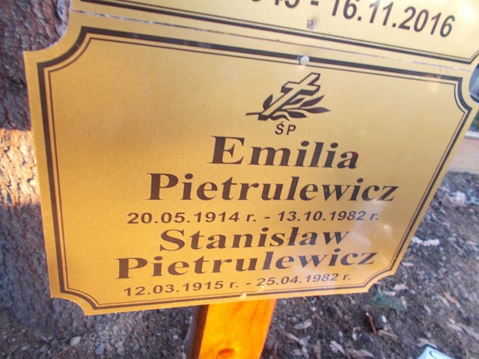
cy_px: 180
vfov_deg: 53.1
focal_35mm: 26
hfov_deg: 67.3
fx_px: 360
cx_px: 240
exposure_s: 1/25
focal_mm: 4.6
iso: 100
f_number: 3.2
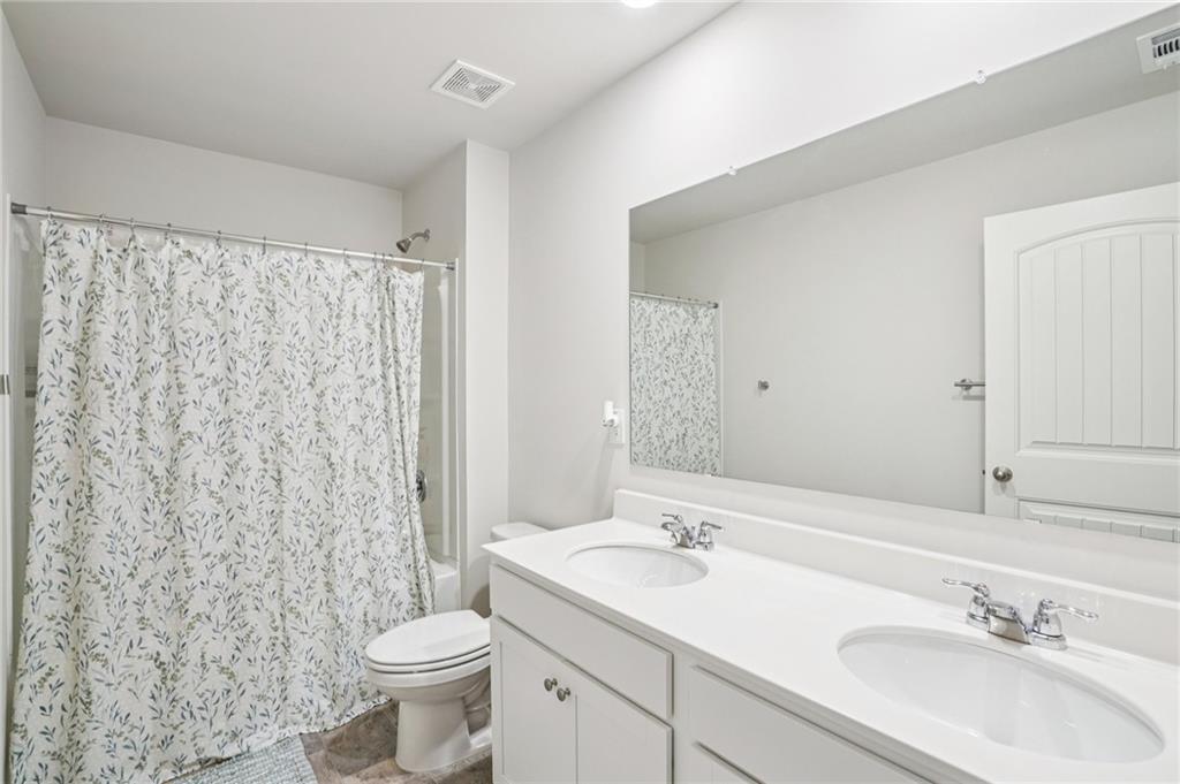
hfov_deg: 96.8
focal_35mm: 16
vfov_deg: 73.7
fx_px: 524
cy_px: 392
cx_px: 590
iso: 400
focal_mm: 16
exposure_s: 1/8
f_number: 8
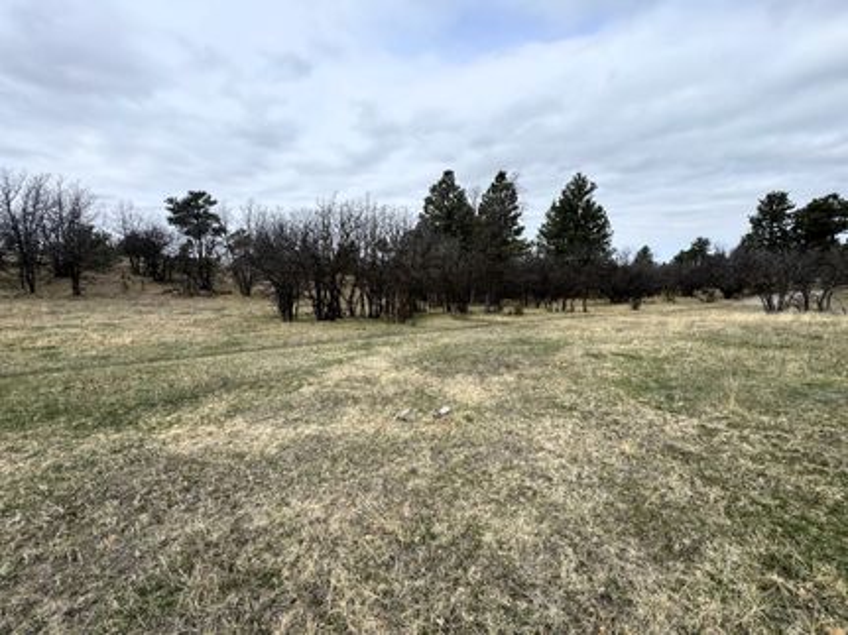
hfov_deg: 102.1
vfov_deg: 85.6
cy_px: 318
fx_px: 343
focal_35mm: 14
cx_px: 424
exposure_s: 1/1395
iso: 50
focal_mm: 2.22
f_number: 2.2
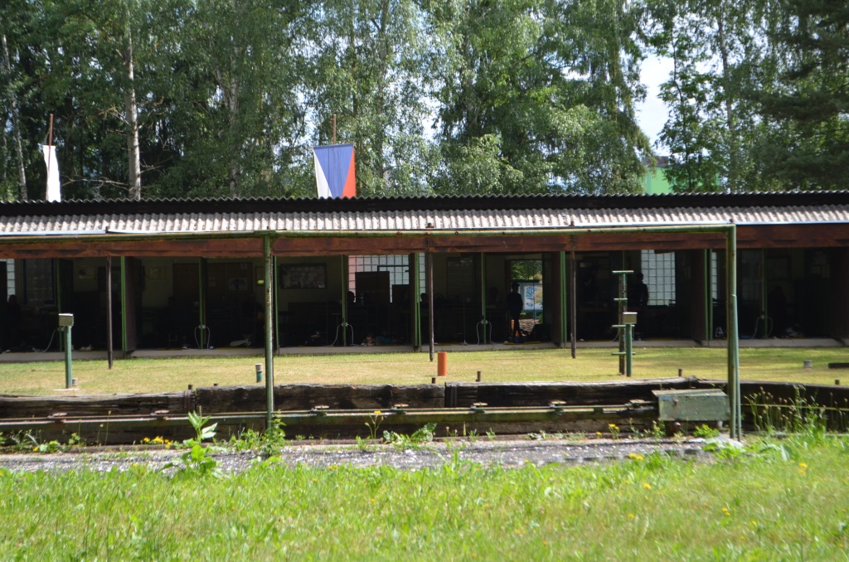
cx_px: 424
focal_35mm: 82
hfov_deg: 24.7
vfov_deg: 16.5
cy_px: 281
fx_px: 1941
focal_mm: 55
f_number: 5.6
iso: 640
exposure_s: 1/1000
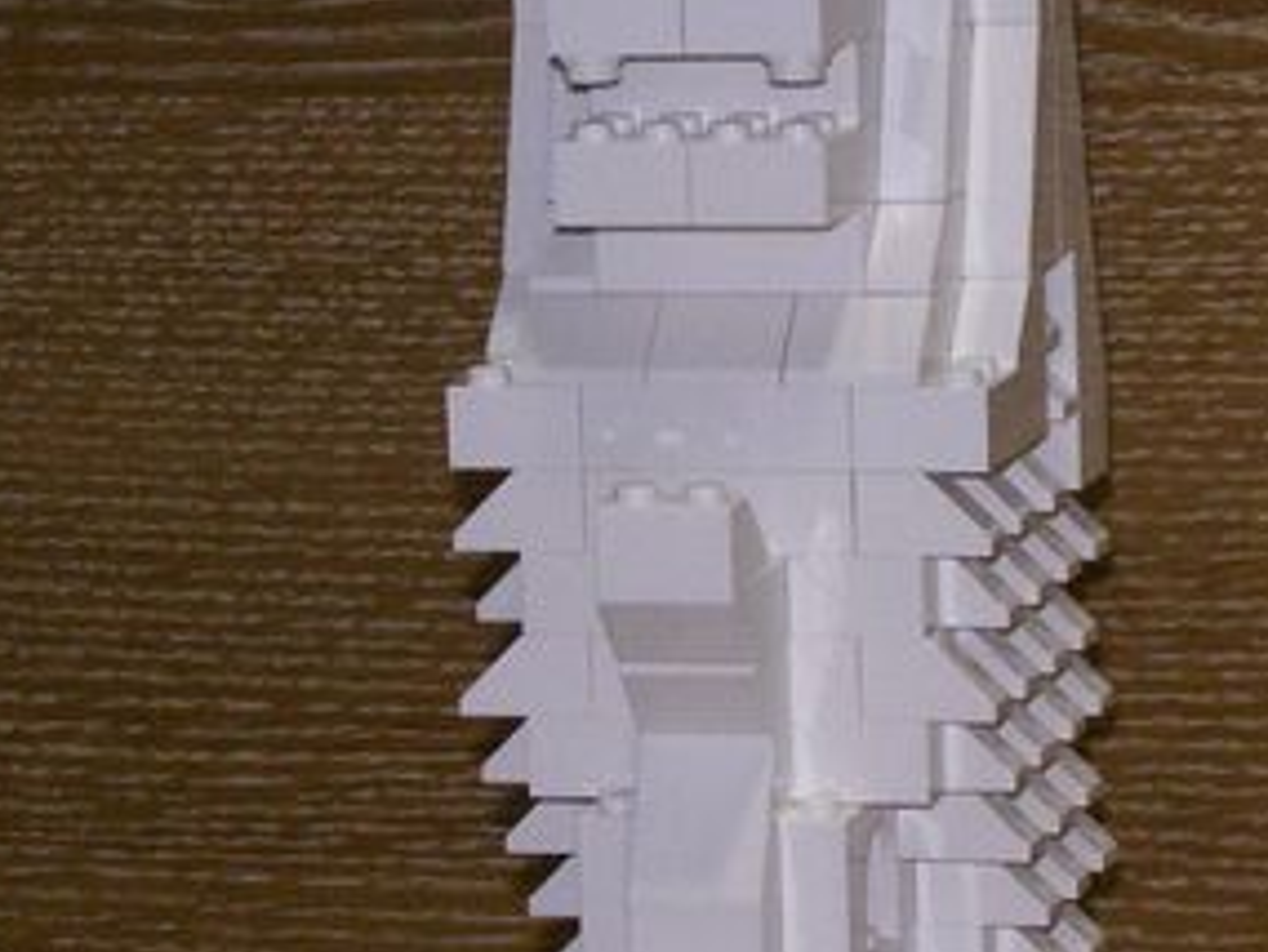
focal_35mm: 200
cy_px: 489
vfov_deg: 7.4
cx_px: 796
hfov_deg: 9.9
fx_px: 7329
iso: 400
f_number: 4.4
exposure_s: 1/60
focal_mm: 14.6
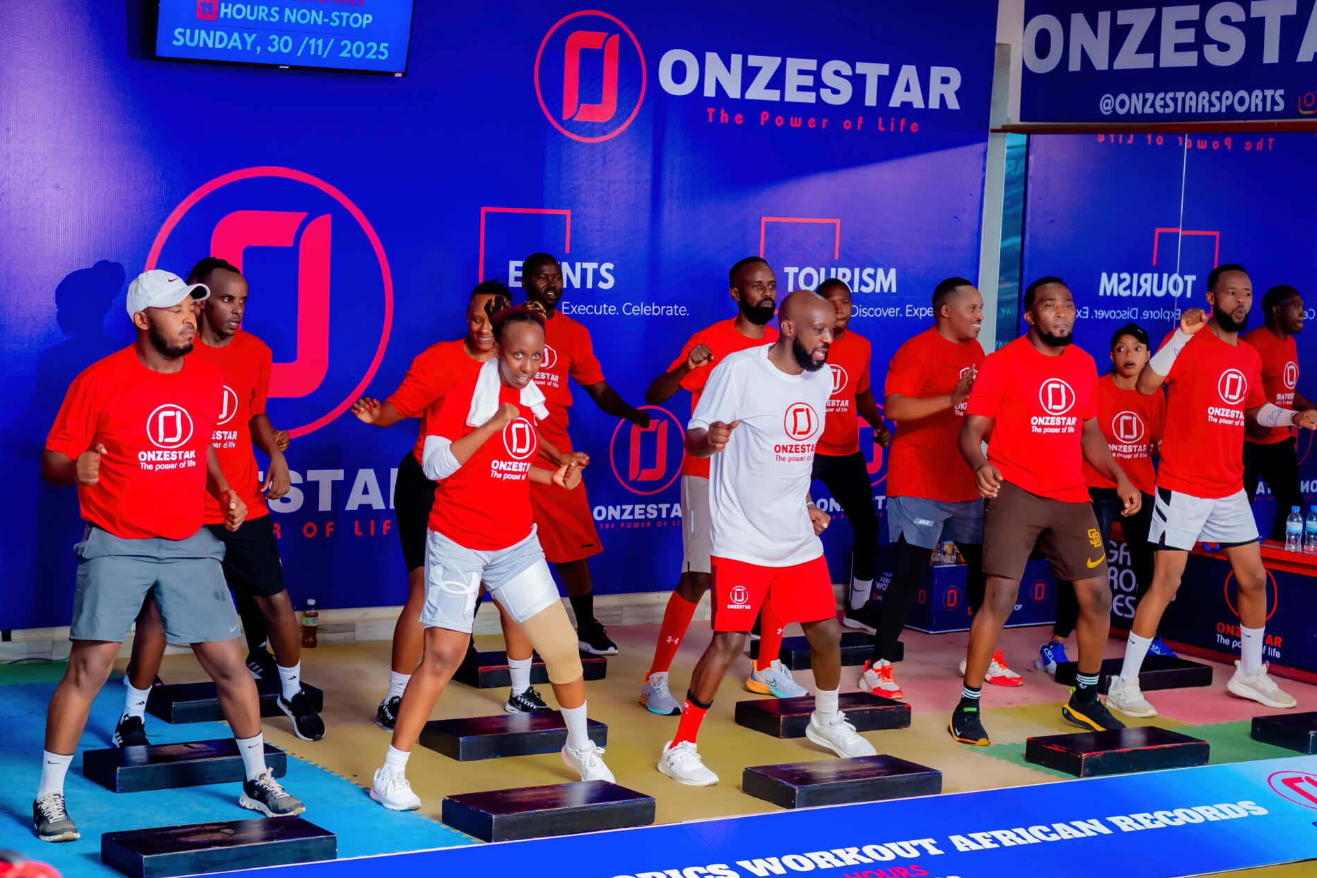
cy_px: 515
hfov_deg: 29.6
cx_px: 546
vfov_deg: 20.0
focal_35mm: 68
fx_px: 2487
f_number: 3.5
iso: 400
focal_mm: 50
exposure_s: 1/160
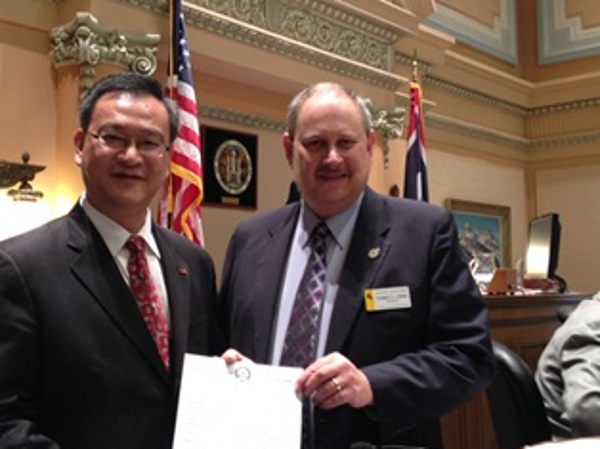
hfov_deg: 38.1
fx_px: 866
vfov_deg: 29.1
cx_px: 250
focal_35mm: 50
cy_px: 210
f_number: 2.4
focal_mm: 4.28
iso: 125
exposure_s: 1/20
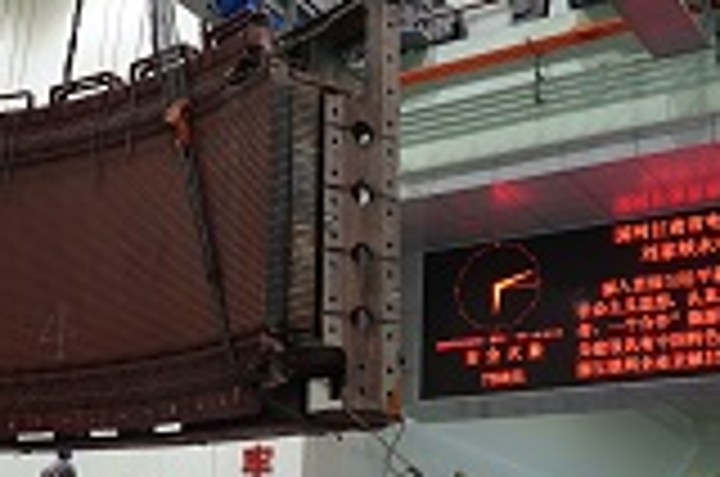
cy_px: 338
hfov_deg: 33.3
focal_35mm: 60
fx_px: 1198
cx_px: 266
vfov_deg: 22.4
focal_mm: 8.8
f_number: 2.4
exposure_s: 1/30
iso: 200
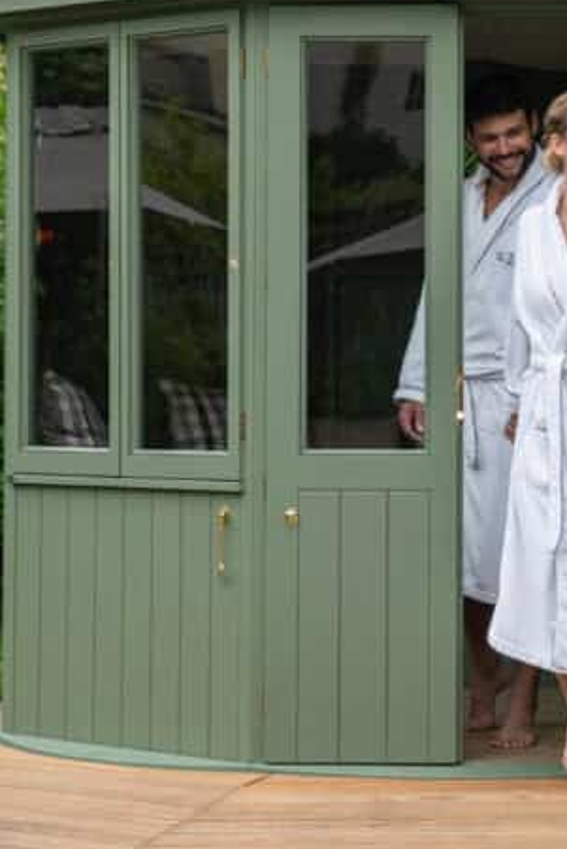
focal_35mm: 152
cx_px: 461
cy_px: 215
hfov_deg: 9.0
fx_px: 3588
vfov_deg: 13.5
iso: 640
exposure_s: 1/2000
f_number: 4.5
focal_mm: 67
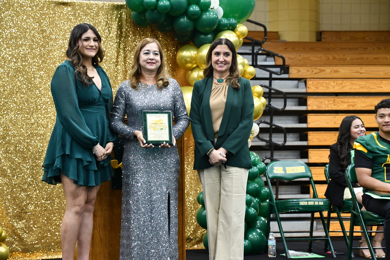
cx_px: 195
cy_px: 130
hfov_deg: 21.9
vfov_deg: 14.7
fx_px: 1008
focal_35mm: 93
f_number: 5
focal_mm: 62
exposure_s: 1/125
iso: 1800
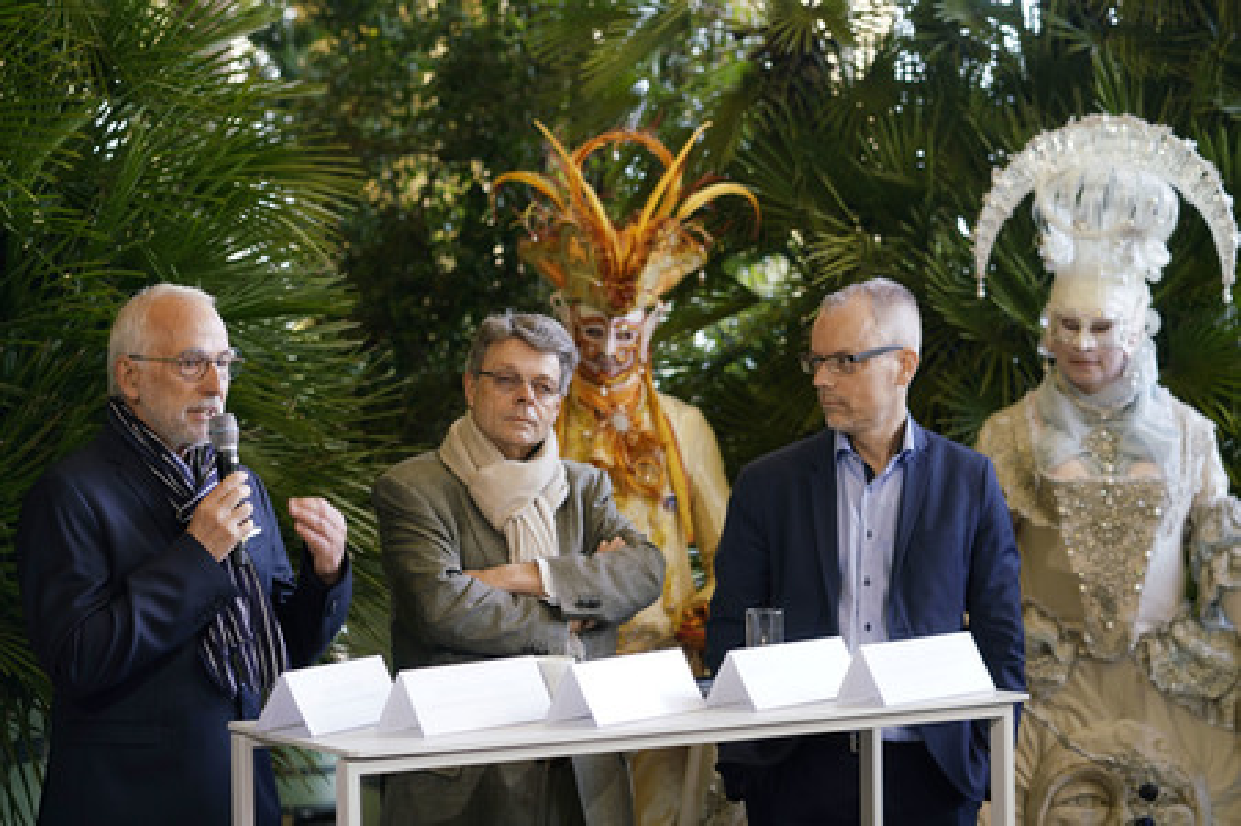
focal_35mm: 85
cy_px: 413
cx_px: 620
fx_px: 2928
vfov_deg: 16.0
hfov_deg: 23.9
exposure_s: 1/100
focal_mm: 85
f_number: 3.5
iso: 320
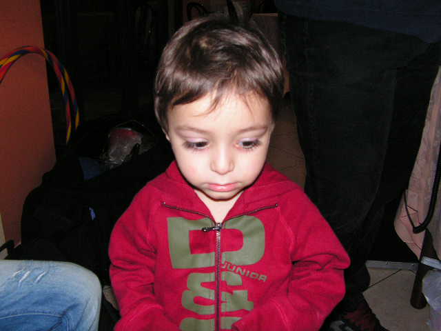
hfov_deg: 51.4
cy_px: 166
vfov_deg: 39.7
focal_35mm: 36
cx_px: 220
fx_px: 459
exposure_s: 1/40
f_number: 3.2
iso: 200
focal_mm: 6
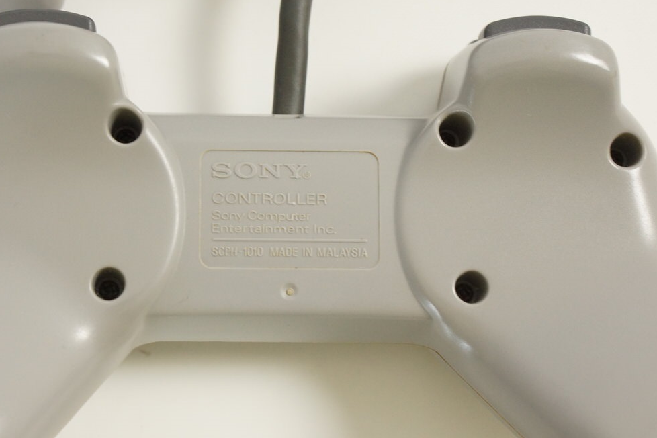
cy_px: 224
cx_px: 257
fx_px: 1679
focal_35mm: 92
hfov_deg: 22.1
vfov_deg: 14.9
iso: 1600
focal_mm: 50
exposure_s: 1/80
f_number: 6.3
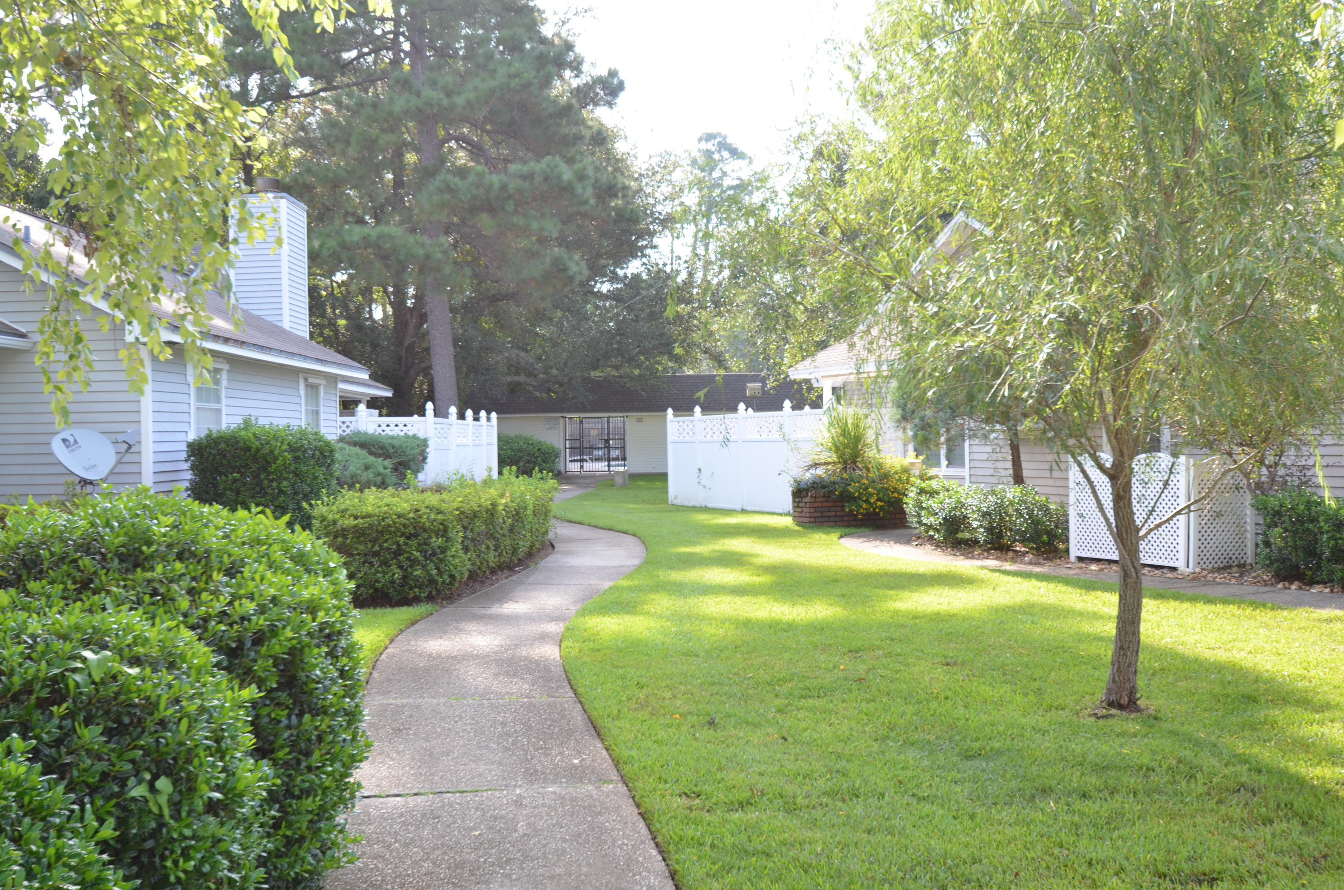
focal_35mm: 36
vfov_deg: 36.7
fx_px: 1341
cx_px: 672
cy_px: 445
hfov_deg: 53.2
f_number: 6.3
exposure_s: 1/160
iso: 200
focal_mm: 24
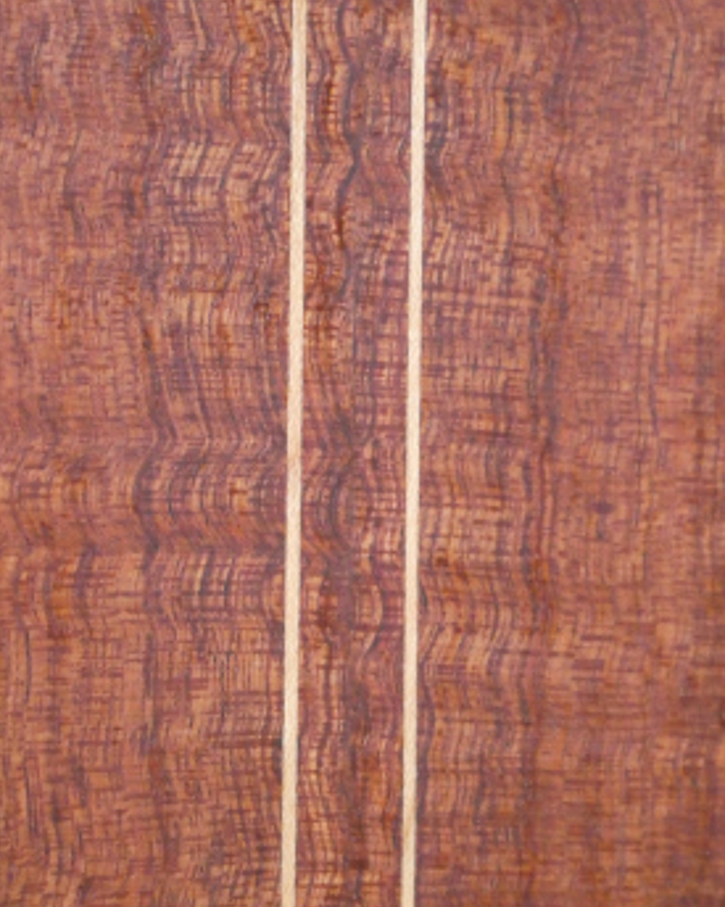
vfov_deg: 8.0
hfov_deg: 6.4
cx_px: 343
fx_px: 6521
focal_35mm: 243
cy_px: 459
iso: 1600
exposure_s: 1/50
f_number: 5.6
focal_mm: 38.4
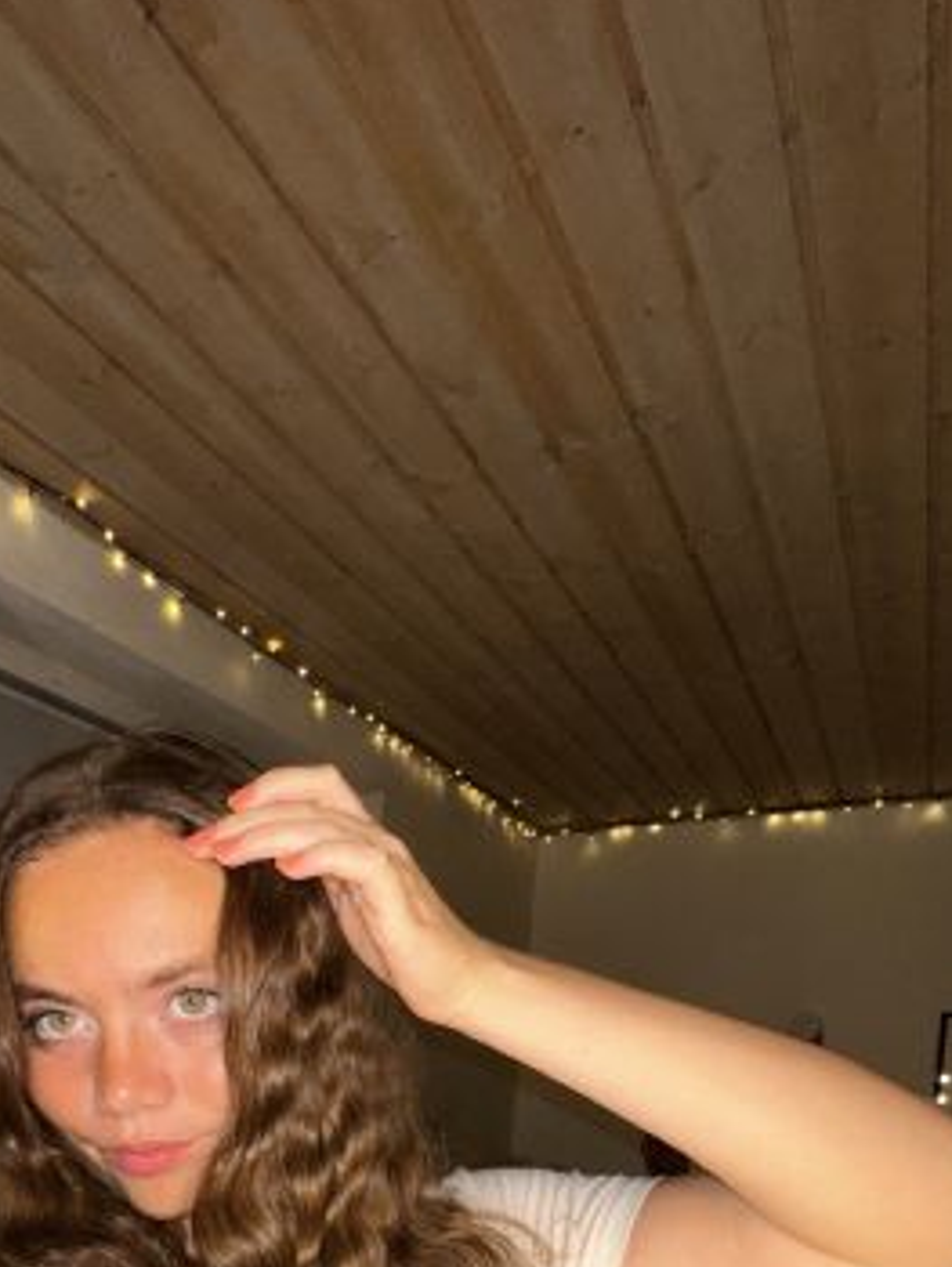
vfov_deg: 63.6
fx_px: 879
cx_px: 250
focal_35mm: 24
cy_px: 1061
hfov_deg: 54.5
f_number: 2.2
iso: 50
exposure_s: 1/122
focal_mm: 2.22
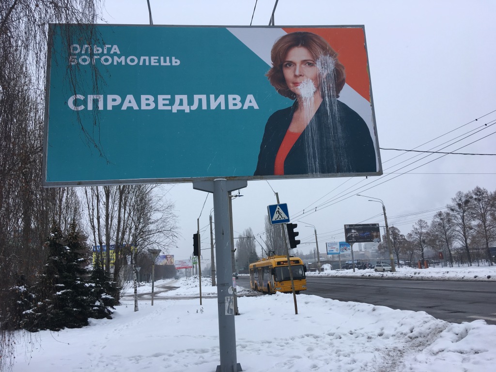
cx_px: 248
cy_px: 186
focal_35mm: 29
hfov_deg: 61.7
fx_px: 416
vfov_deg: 48.2
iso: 25
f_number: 2.2
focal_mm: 4.15
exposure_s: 1/513
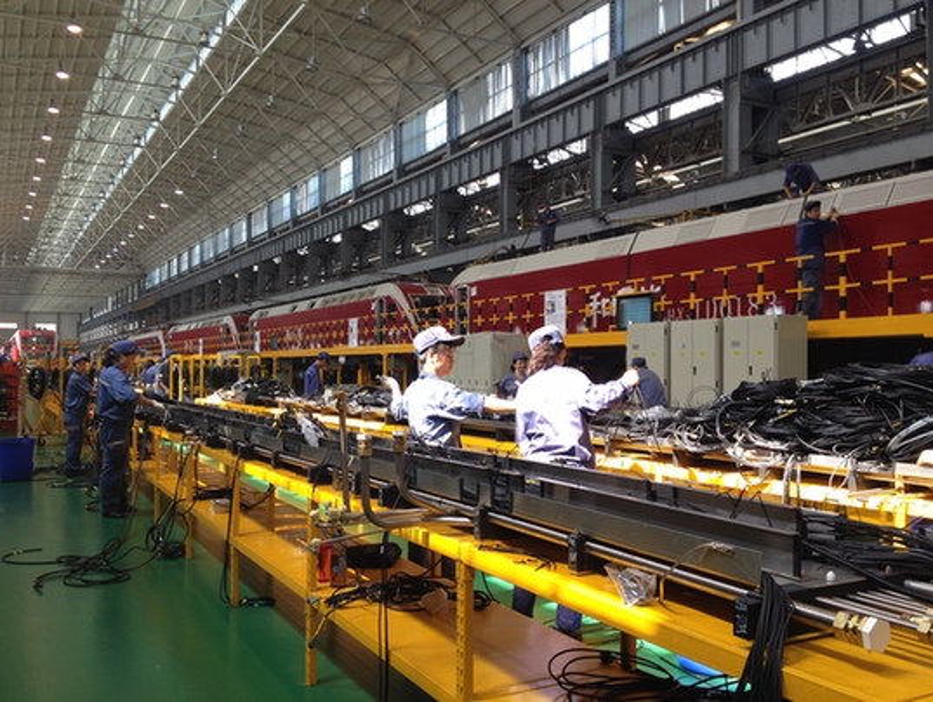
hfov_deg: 52.6
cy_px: 351
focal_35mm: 35
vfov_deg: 40.8
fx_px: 944
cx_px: 466
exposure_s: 1/40
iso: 64
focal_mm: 4.28
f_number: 2.4
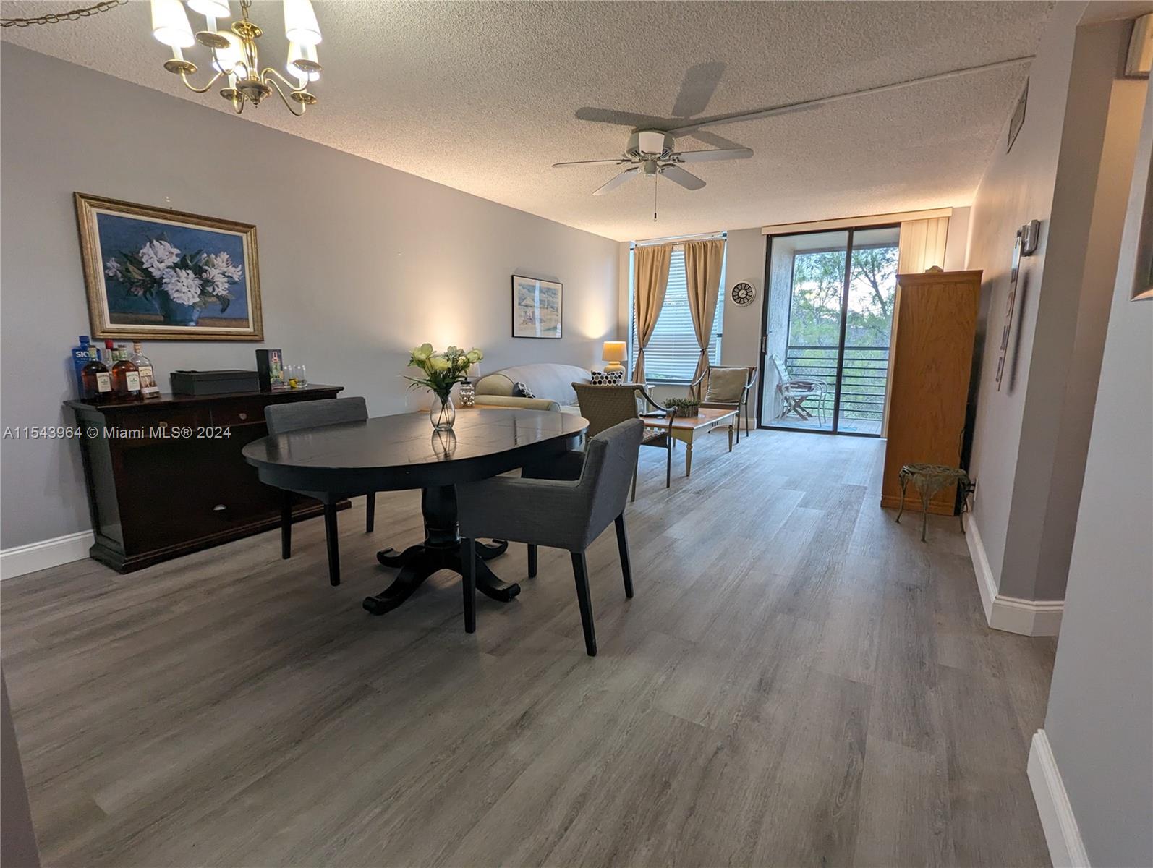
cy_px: 434
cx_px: 576
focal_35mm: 16
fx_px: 534
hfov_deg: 94.4
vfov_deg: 78.2
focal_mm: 2.35
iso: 56
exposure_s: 1/40
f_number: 2.2
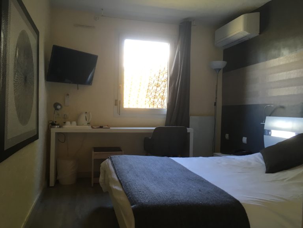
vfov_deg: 48.2
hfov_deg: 61.7
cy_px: 114
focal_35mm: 29
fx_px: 254
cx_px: 152
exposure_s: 1/33
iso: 64
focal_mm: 4.15
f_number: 2.2
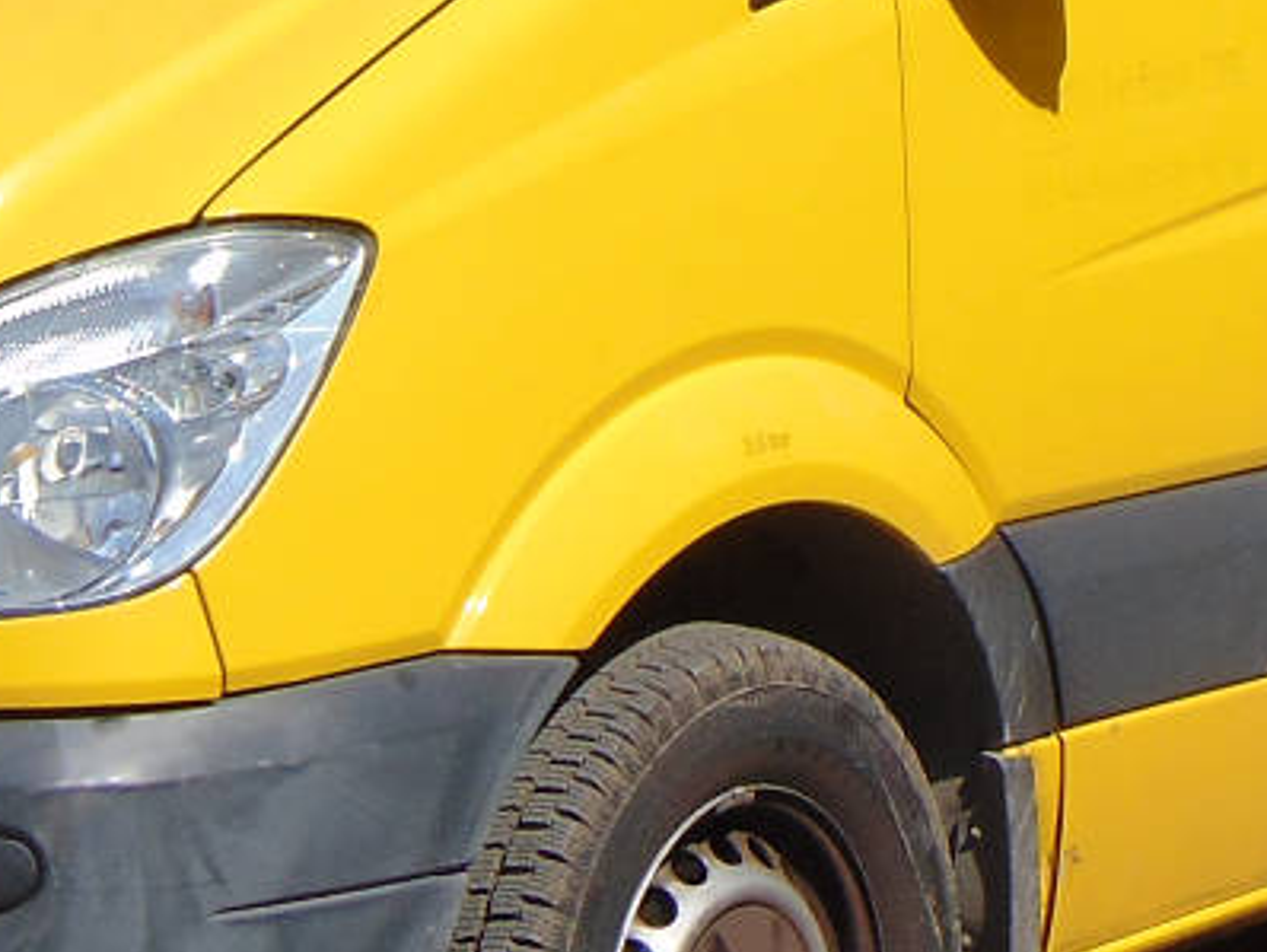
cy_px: -220
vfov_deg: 7.3
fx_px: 7361
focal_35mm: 201
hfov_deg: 9.8
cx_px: 818
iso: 80
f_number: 9
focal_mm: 9
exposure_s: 1/200
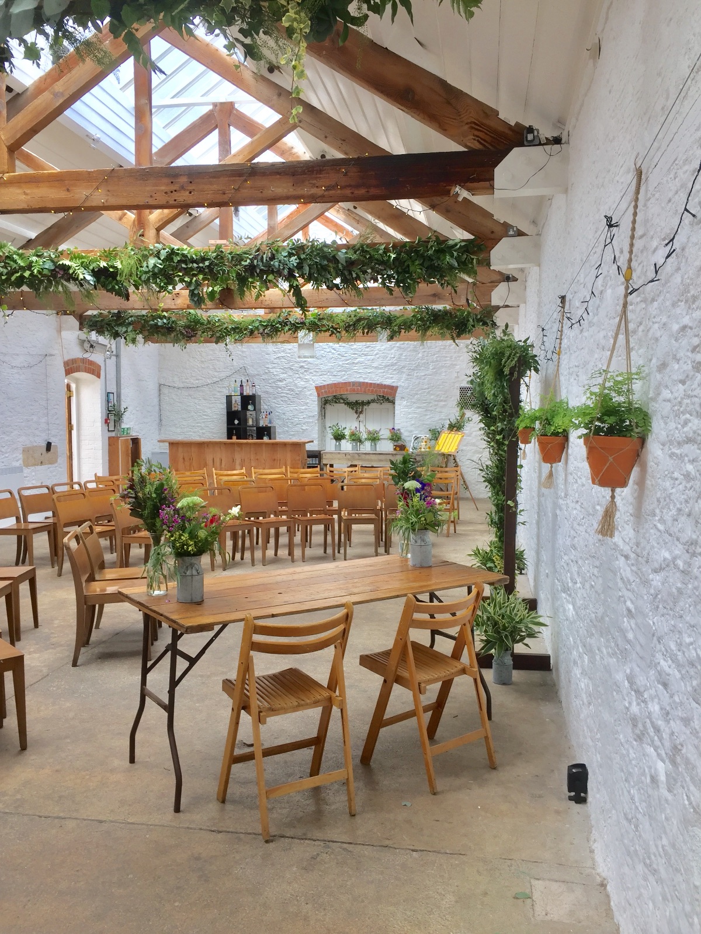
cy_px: 467
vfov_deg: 61.7
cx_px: 350
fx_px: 783
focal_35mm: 29
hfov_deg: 48.2
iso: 32
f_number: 2.2
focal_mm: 4.15
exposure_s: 1/106
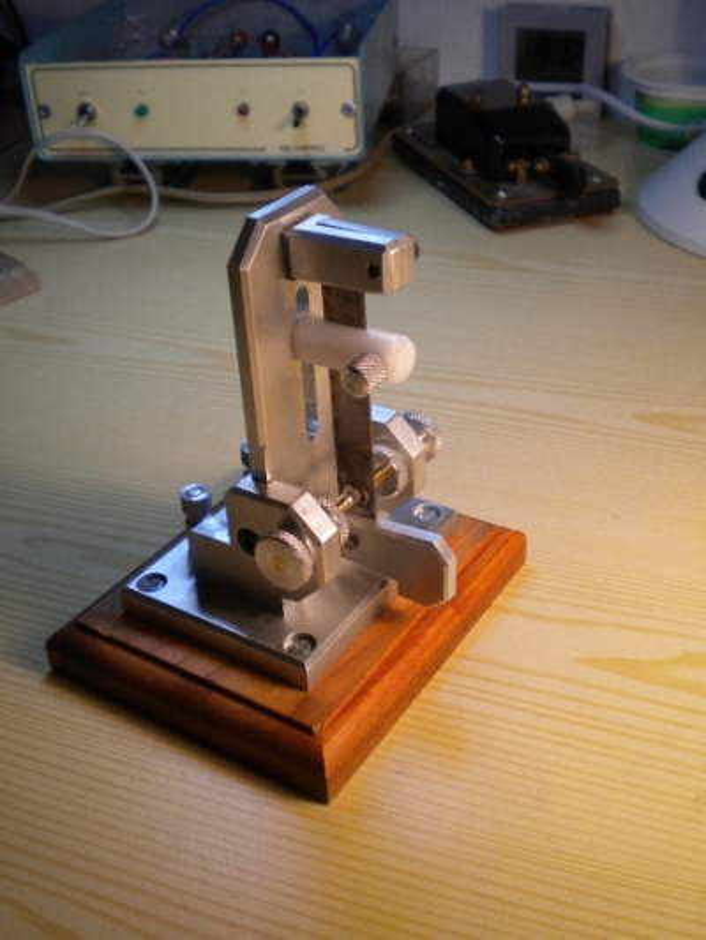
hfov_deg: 35.1
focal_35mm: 41
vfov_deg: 45.8
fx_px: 1114
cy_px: 470
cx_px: 353
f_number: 3.5
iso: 185
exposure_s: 1/67
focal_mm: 7.4
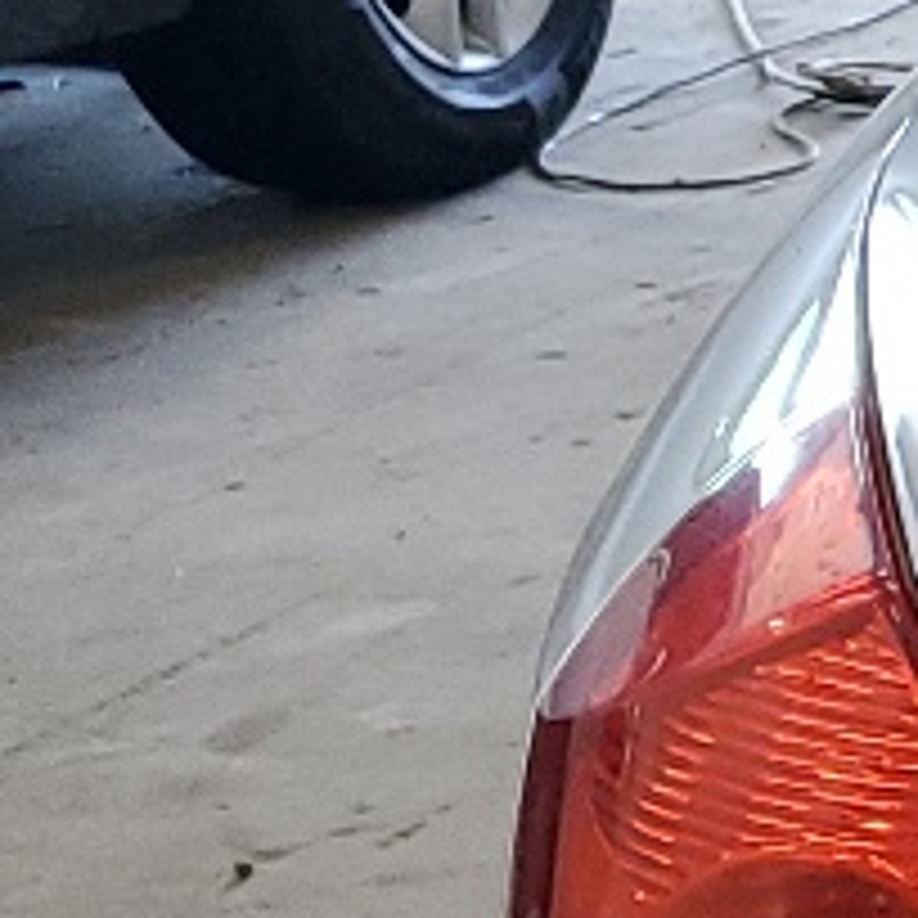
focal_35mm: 180
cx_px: 3128
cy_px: 1053
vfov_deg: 9.6
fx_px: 5401
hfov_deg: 7.8
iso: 100
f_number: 1.5
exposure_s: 1/60.2
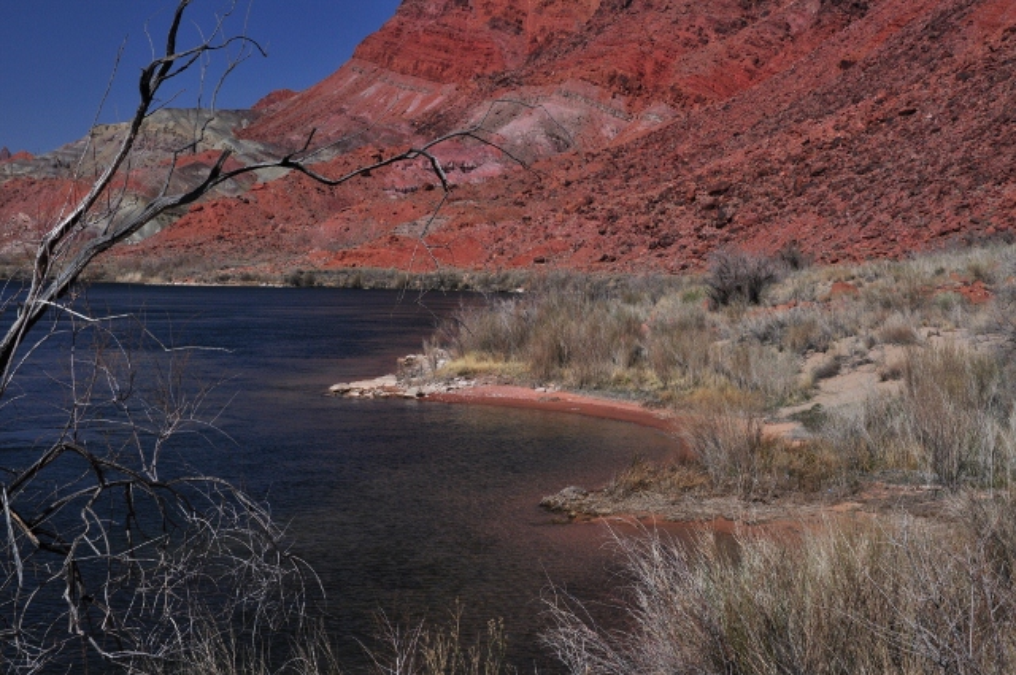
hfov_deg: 30.5
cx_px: 508
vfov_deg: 20.6
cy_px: 338
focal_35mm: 66
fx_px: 1860
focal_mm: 44
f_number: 19
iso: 200
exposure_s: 1/250
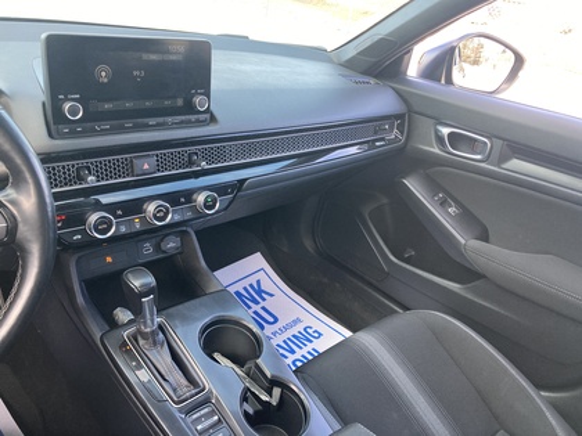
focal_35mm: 28
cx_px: 291
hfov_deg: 63.4
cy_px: 218
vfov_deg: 49.7
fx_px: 471
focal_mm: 3.99
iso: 80
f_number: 1.8
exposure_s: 1/85
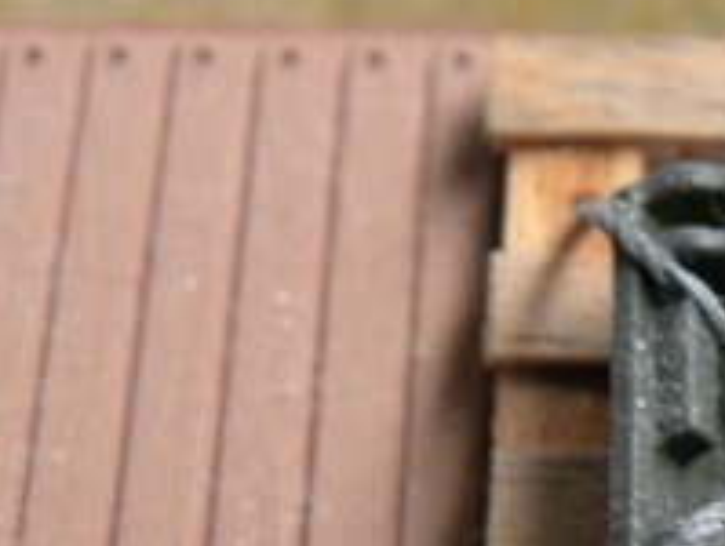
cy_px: 717
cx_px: 911
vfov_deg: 10.3
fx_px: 2958
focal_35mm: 141
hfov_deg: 13.5
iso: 247
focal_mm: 6.6
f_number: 3.2
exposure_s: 1/79.2
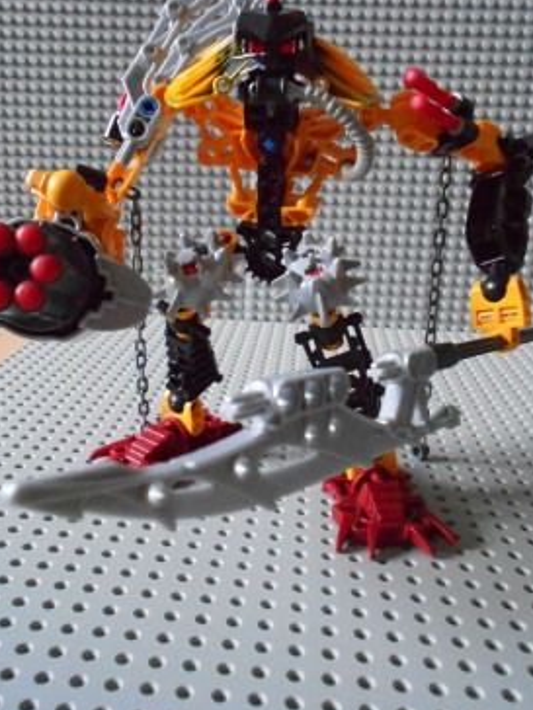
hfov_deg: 44.2
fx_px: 657
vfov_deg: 56.8
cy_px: 328
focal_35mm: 32
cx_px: 258
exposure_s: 1/15
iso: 800
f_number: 3.2
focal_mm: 4.6
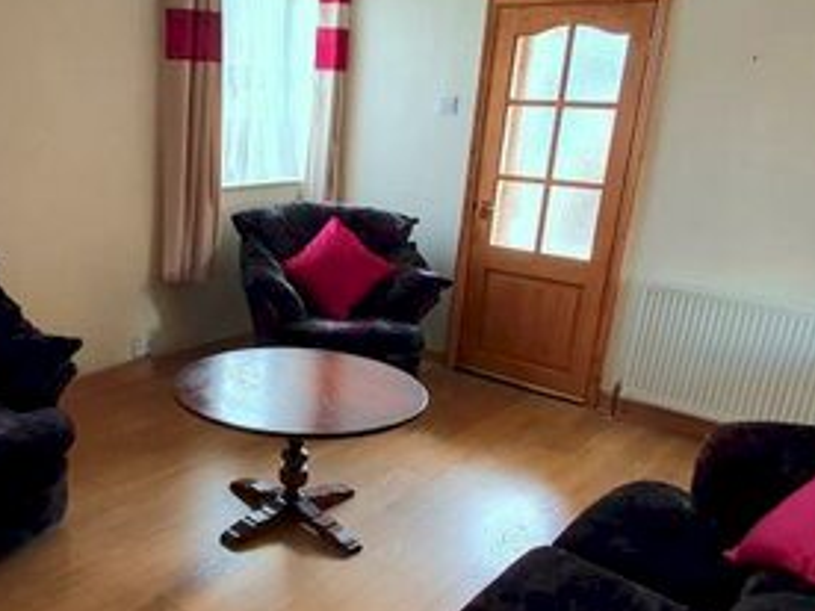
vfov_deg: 42.8
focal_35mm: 33
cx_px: 239
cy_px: 359
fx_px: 777
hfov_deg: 53.7
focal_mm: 1.8
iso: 100
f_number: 2.2
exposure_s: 1/50
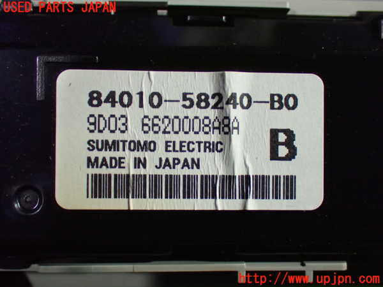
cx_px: 192
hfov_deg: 38.2
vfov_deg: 29.1
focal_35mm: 50
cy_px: 144
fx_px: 553
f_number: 3.2
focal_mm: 9.01
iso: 1250
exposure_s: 1/50
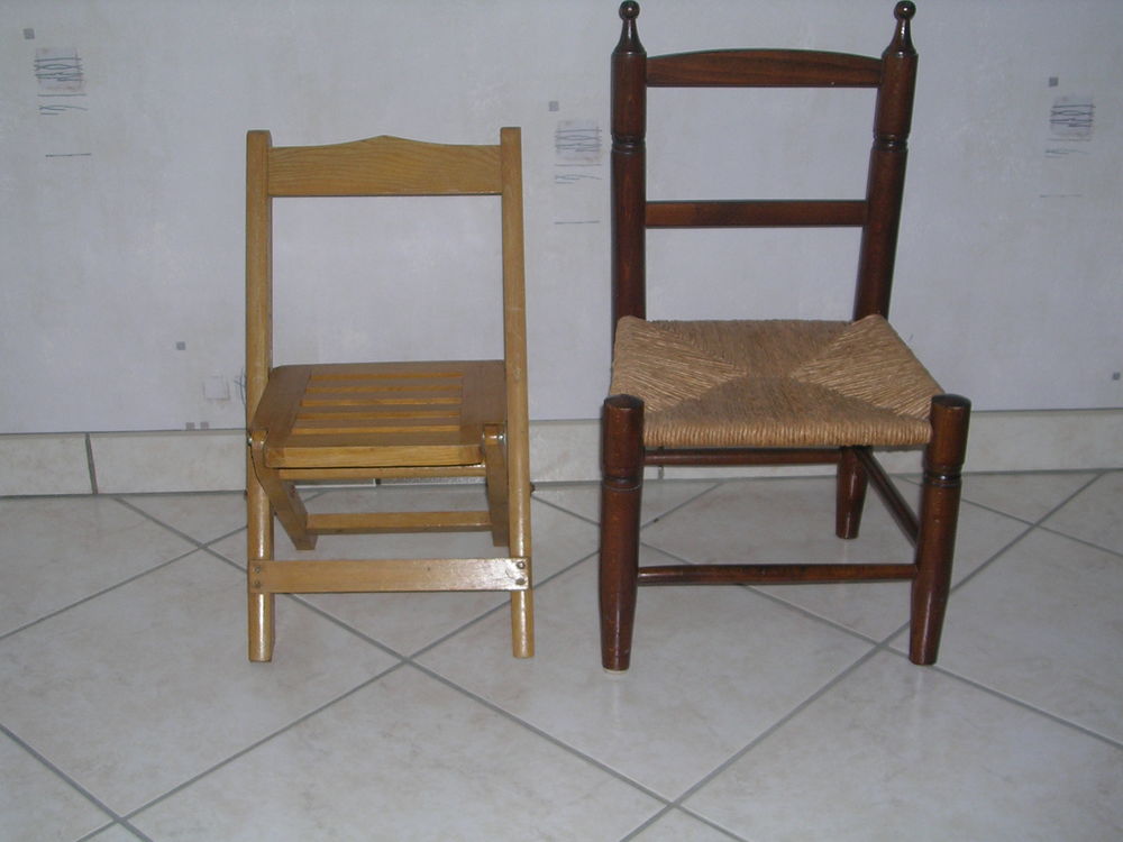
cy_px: 421
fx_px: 1590
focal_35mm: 49
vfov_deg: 29.7
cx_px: 562
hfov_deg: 38.9
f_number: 3.1
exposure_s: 1/60.1
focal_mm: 7.5
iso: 50
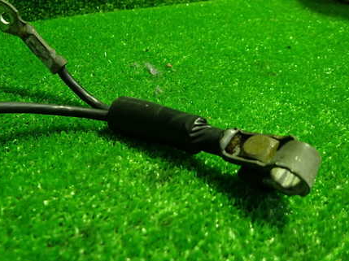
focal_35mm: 35
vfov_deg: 40.5
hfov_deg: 52.4
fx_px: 353
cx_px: 143
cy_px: 105
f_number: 2
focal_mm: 4.5
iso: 200
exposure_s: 1/30
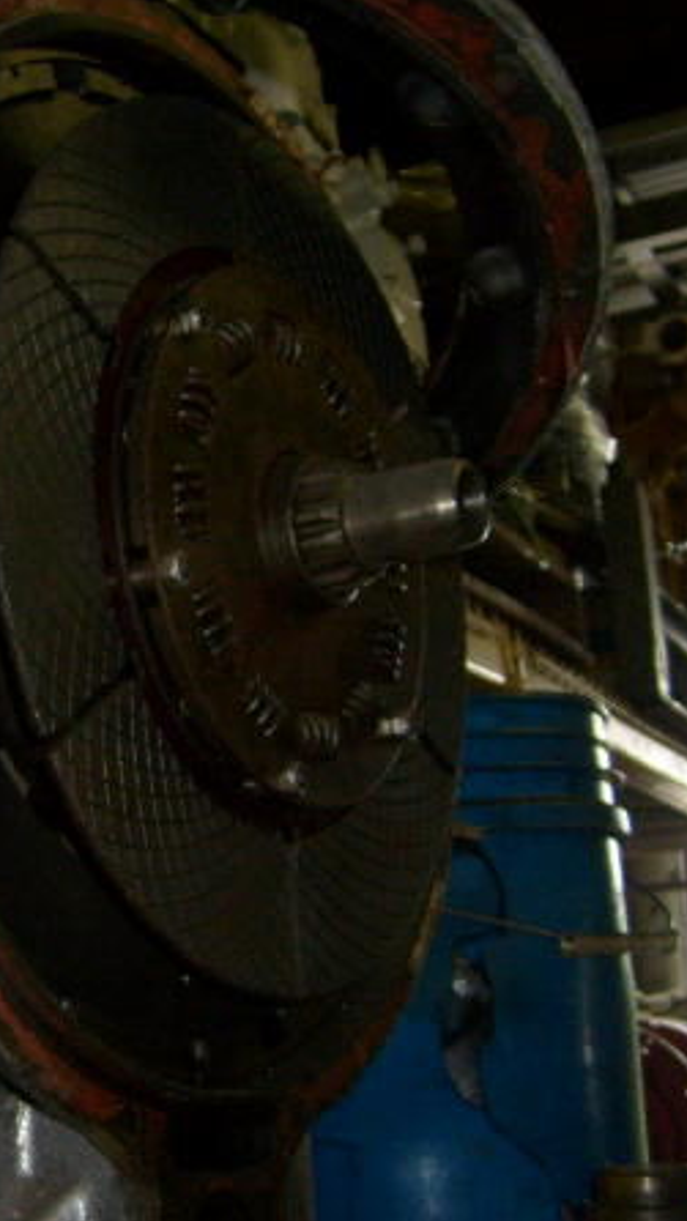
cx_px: -116
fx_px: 2039
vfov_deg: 33.3
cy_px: 641
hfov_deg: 18.2
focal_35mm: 63
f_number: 2.8
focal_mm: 5.8
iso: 100
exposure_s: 1/45
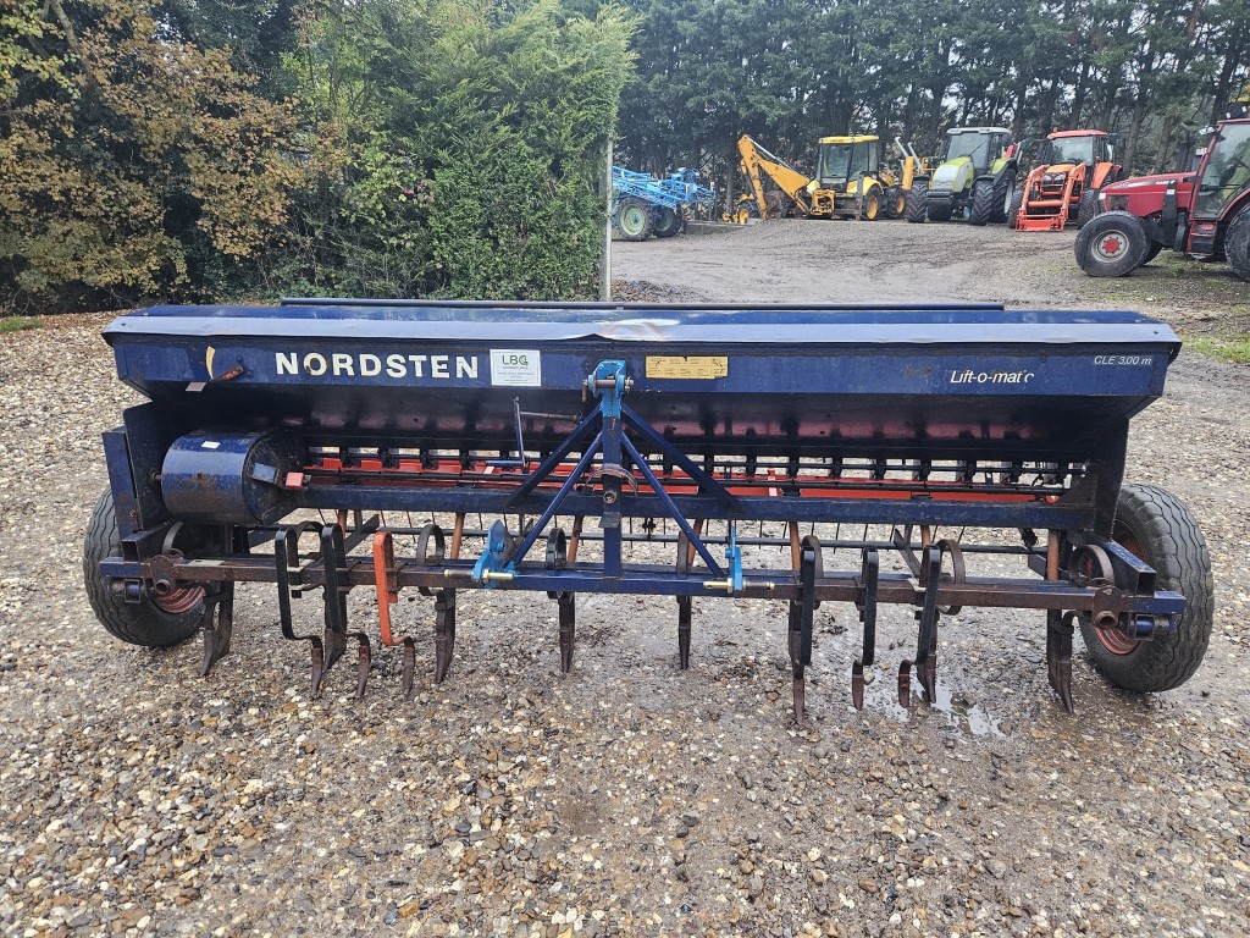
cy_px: 469
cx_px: 625
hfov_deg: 73.9
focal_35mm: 23
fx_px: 831
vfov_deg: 58.9
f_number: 1.8
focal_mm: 5.4
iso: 640
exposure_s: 1/142
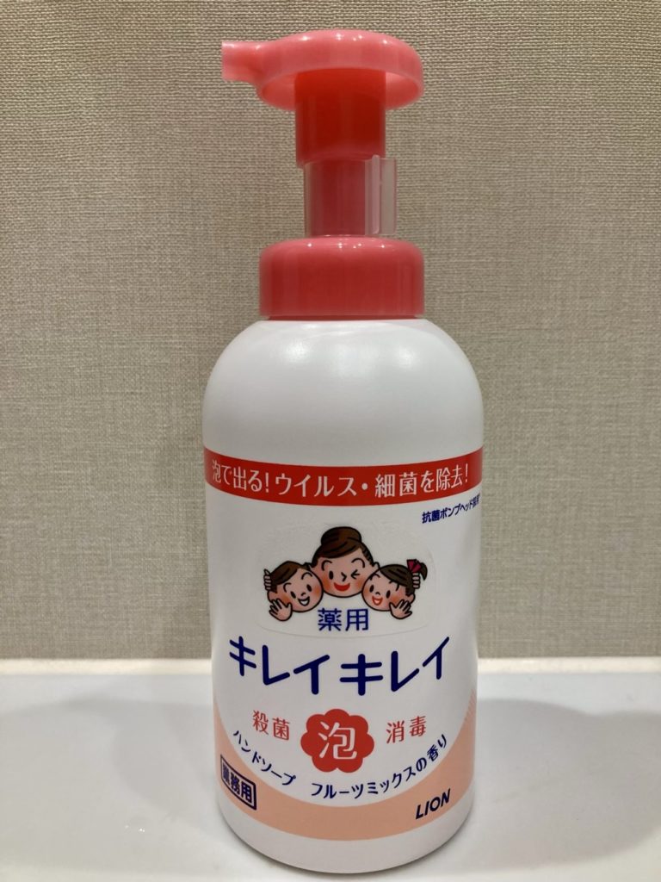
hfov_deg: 49.7
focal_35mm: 28
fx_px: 713
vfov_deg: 63.4
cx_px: 330
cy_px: 441
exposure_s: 1/50
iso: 100
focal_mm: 3.99
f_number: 1.8
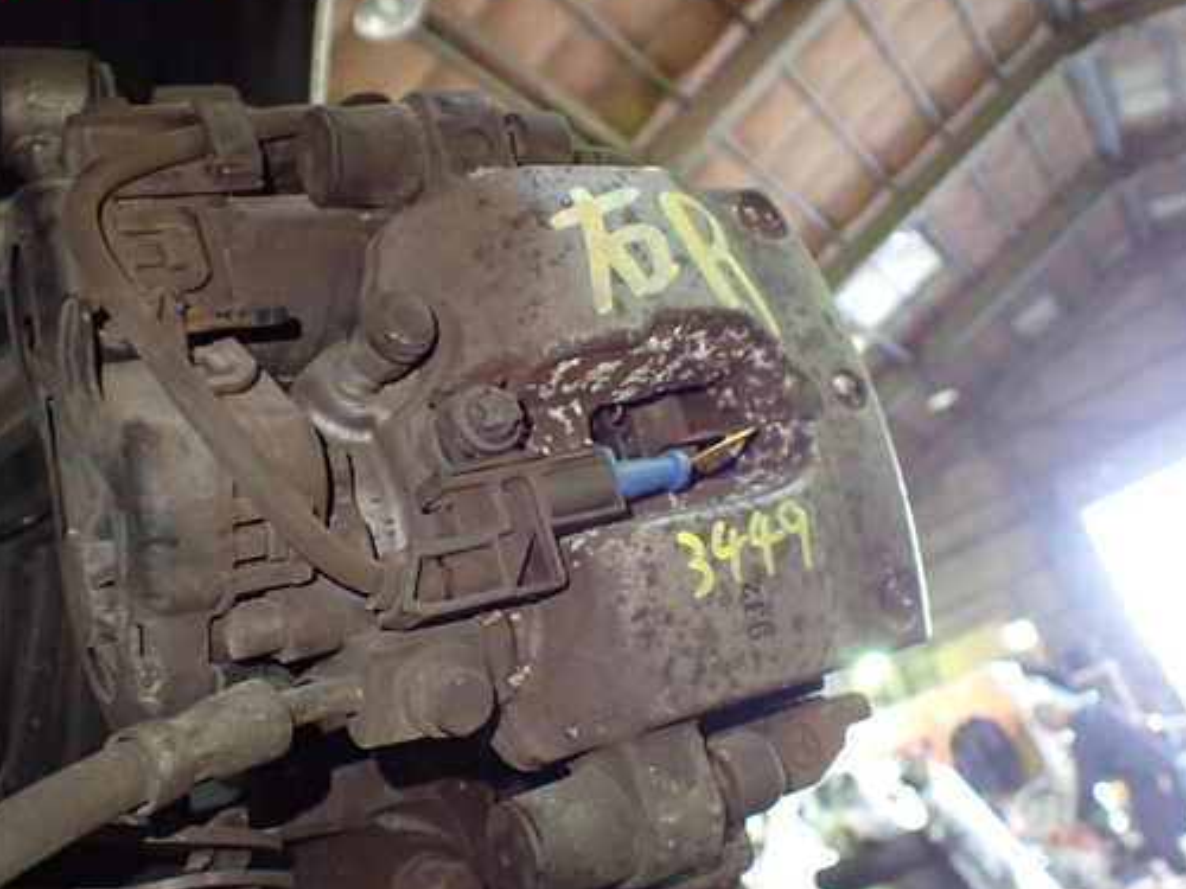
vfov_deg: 39.7
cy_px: 460
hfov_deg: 51.2
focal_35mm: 36
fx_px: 1233
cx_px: 508
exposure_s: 1/50
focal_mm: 5.4
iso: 800
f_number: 2.3
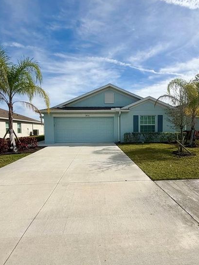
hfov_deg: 74.7
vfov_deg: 91.0
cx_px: 102
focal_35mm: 17
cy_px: 136
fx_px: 130
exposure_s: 1/3891
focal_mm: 2.22
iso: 50
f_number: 2.2
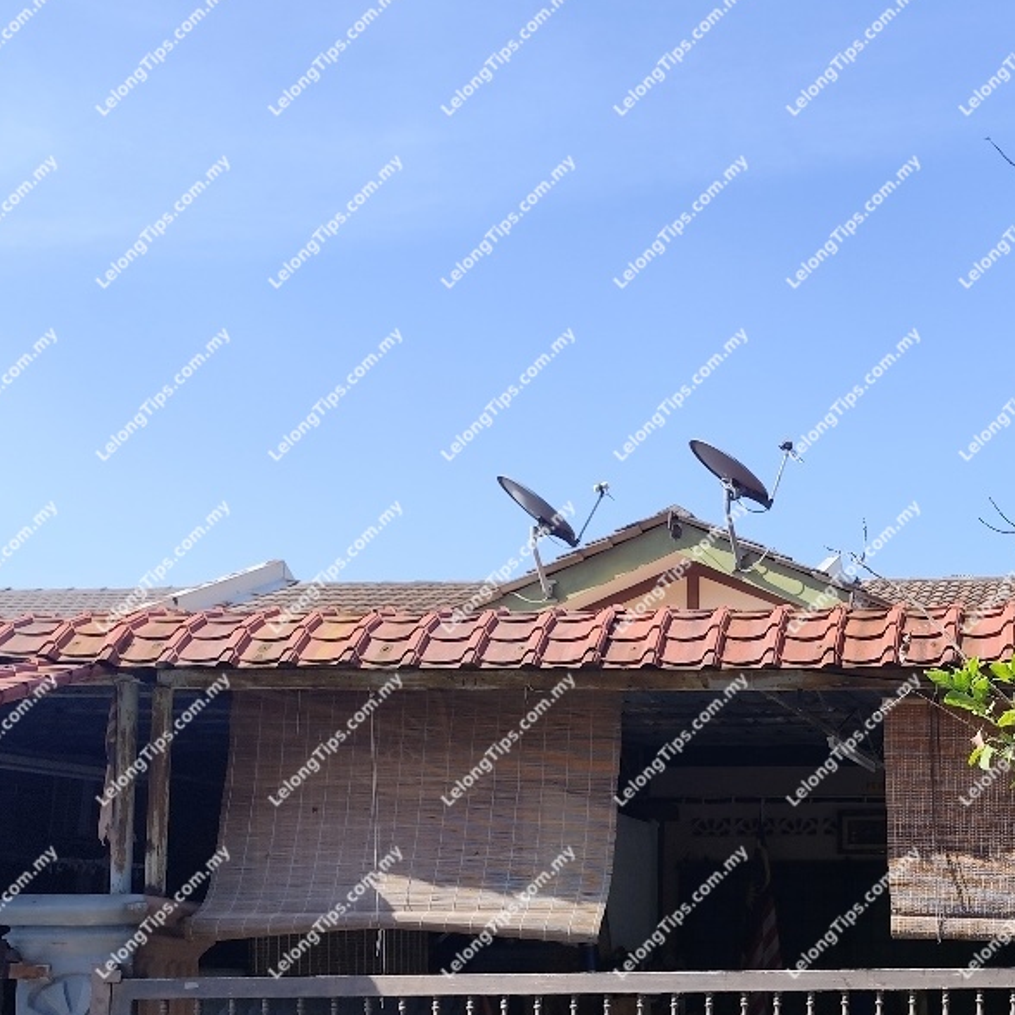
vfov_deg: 37.2
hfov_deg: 35.0
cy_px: 785
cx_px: 1001
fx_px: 1460
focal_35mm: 44
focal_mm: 6.14
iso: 50
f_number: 1.65
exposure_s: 1/436
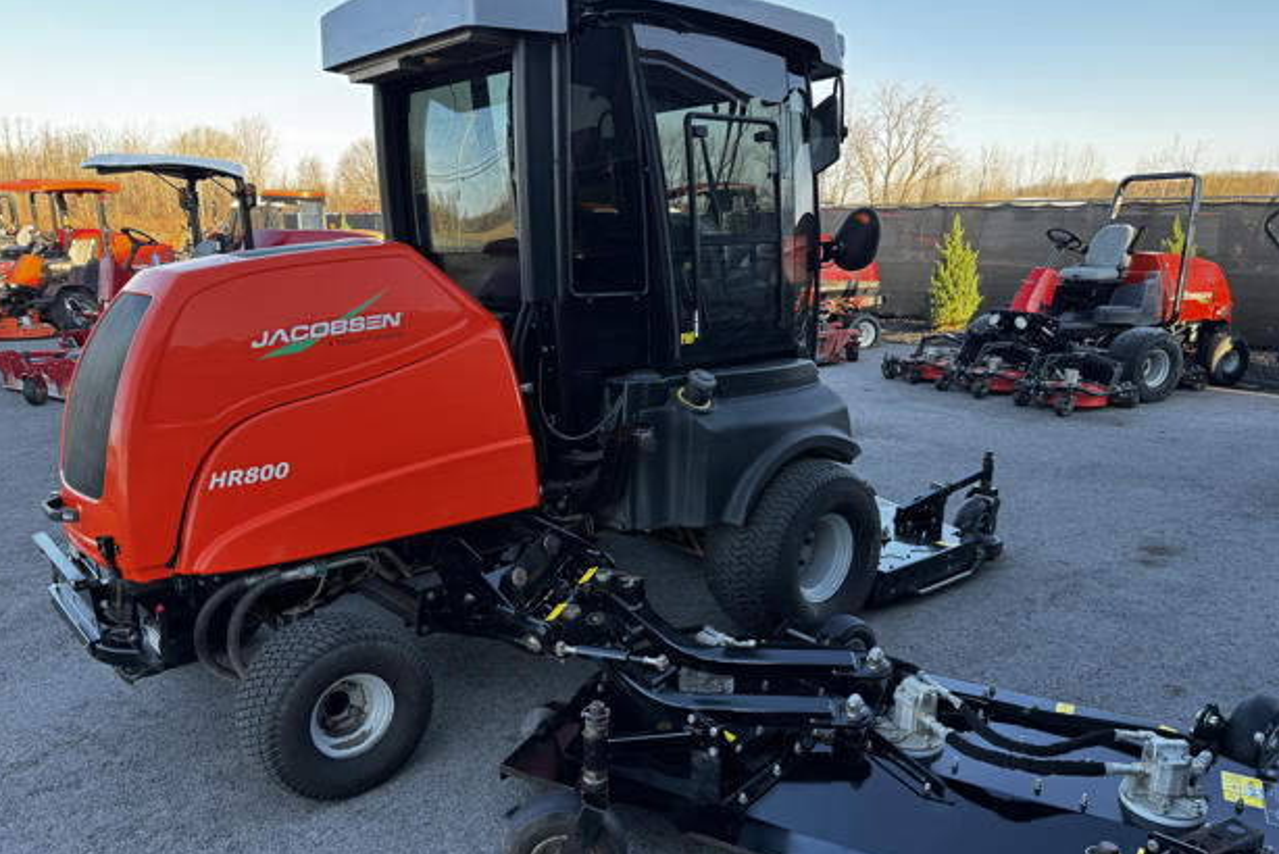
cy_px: 496
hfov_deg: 69.4
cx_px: 648
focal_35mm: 26
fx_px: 924
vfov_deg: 49.4
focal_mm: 6.76
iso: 80
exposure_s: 1/201
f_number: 1.78
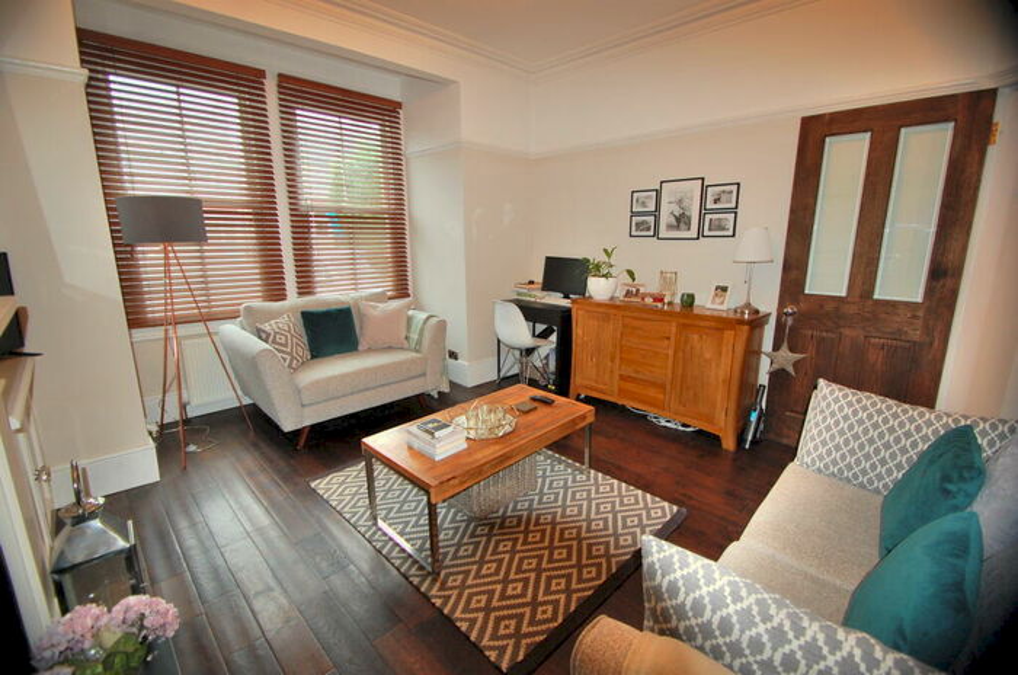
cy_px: 338
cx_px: 509
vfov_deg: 77.1
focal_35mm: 15
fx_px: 423
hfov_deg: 100.5
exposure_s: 1/60
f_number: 3.5
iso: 400
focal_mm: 10
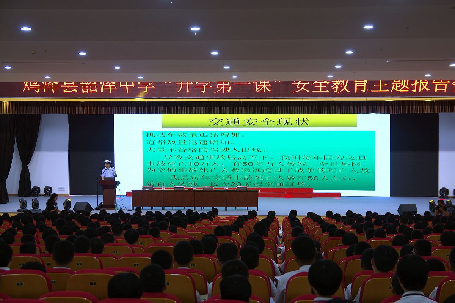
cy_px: 152
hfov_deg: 33.4
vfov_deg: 22.6
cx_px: 228
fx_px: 758
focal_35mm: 60
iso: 160
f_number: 4
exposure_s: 1/50
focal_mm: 40
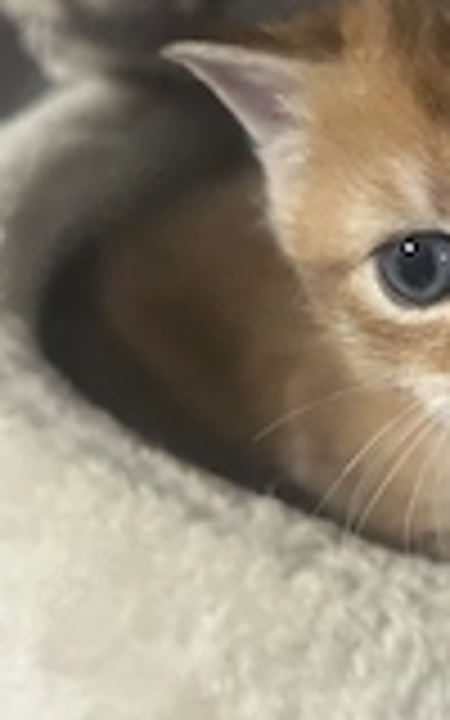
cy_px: 302
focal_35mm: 69
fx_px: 1354
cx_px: 477
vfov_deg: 29.7
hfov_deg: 18.3
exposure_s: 1/60
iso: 500
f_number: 1.5
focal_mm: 5.7
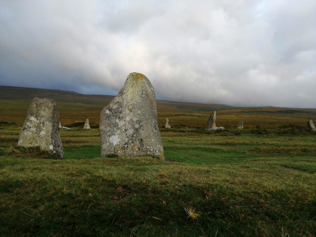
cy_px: 118
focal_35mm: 27
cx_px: 158
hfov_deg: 65.3
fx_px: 246
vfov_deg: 51.4
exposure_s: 1/50
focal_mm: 3.95
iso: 80
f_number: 1.8
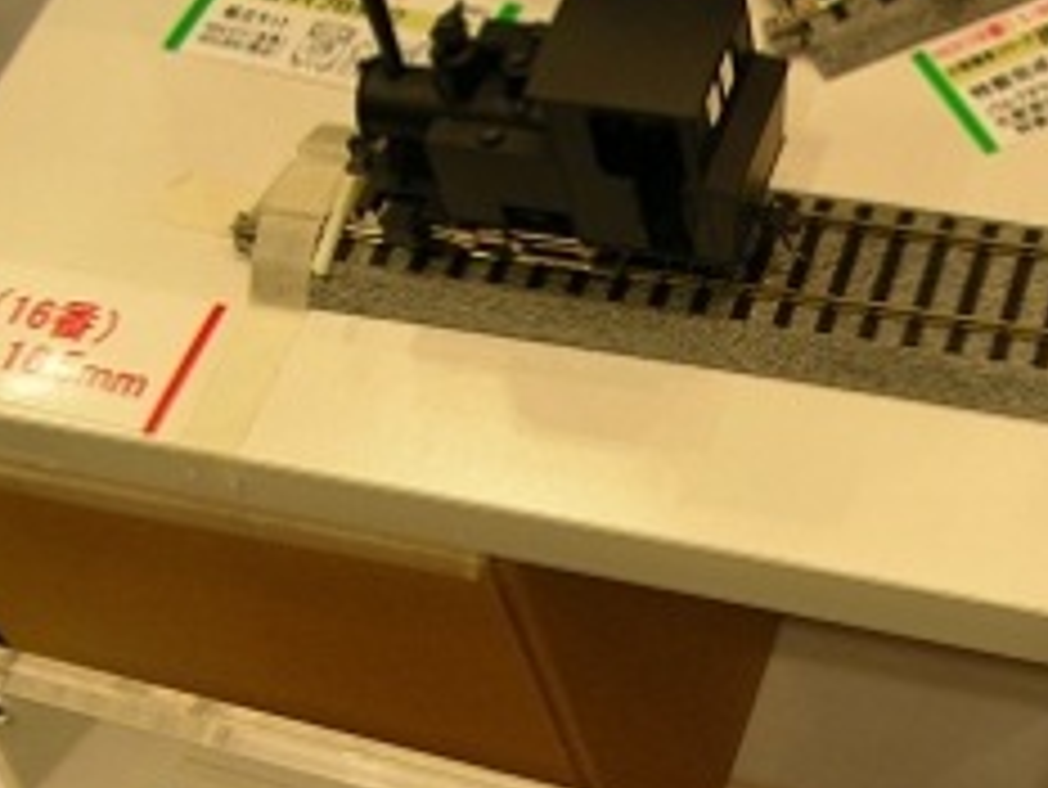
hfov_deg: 25.1
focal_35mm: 75
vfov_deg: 19.3
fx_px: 2272
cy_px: 709
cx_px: 958
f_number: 2.8
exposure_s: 1/33.8
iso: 50
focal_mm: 5.8
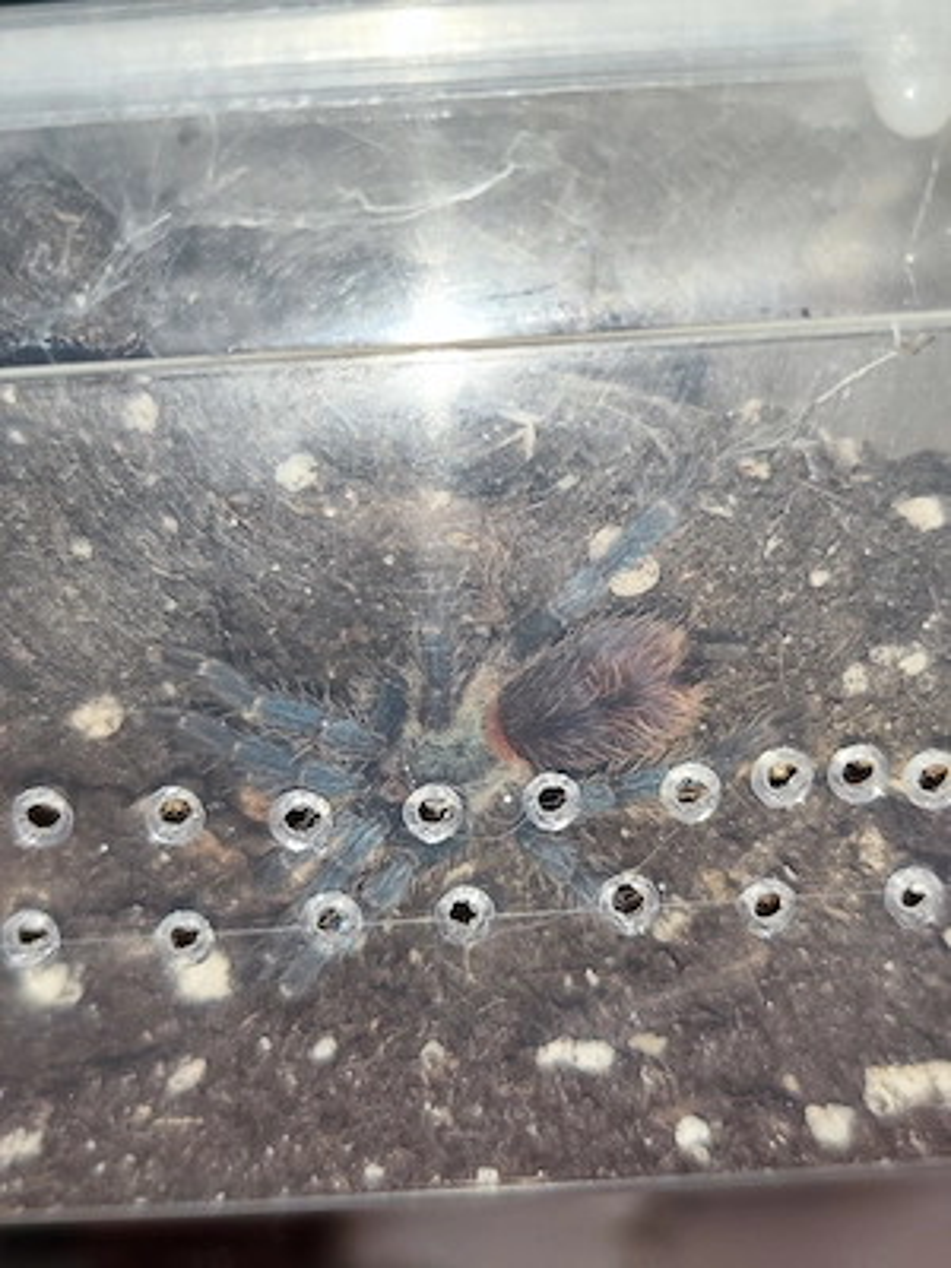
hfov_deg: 58.9
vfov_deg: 73.9
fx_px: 843
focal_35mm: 23
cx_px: 476
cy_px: 634
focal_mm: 7.01
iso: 455
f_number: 1.69
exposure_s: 1/100
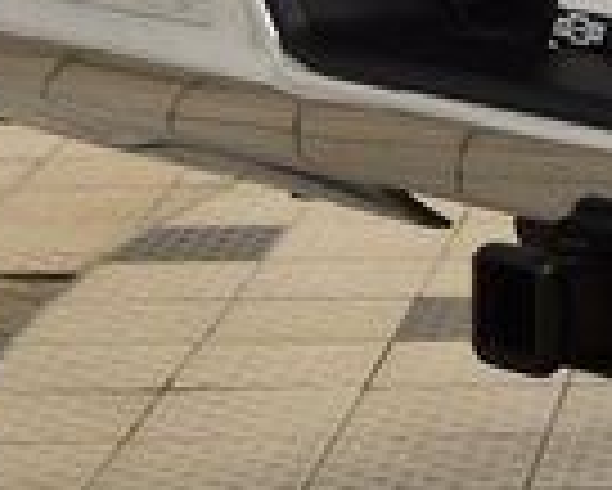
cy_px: -267
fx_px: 4209
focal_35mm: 232
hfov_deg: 8.0
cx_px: 1156
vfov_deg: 6.6
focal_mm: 35
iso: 450
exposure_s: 1/15
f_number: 6.3
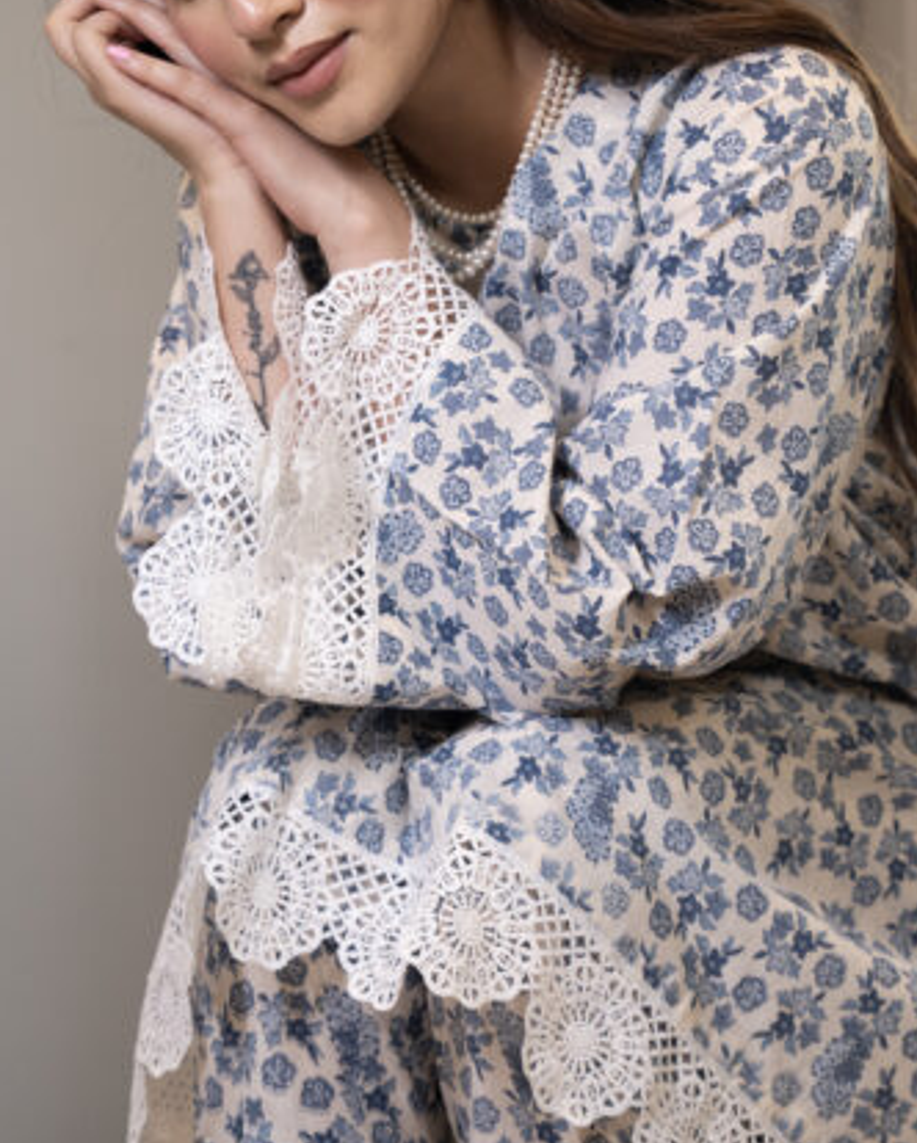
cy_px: 250
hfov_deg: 14.4
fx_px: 3625
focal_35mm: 107
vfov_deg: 17.8
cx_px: 478
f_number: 4.5
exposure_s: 1/125
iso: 1000
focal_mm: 70
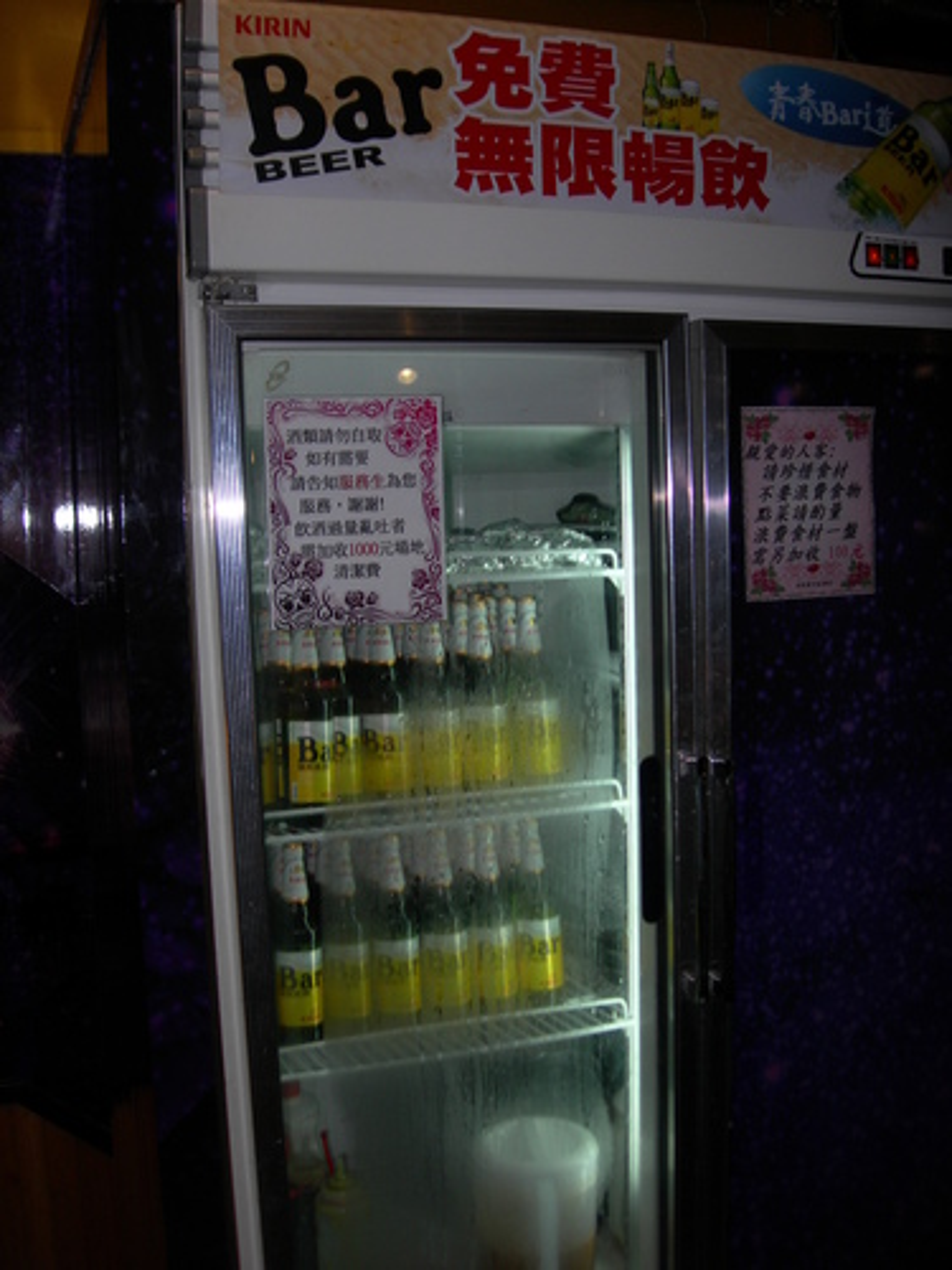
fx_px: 1393
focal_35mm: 38
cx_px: 476
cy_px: 635
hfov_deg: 37.7
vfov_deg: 49.0
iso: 50
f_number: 2.8
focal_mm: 7.8
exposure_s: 1/60.1
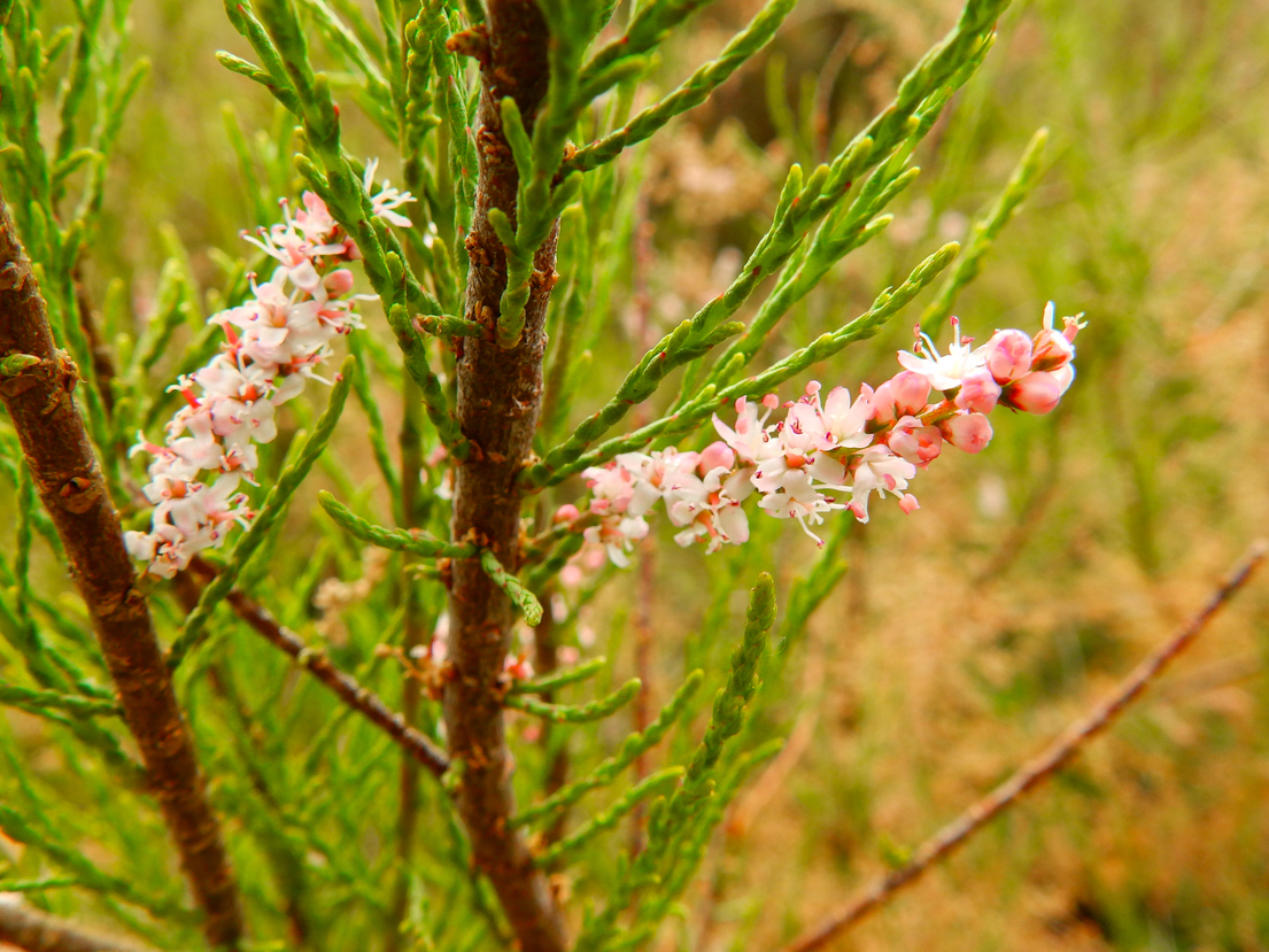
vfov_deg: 43.0
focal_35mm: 33
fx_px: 1210
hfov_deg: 55.3
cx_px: 651
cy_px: 474
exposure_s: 1/160
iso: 80
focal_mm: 5.7
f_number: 4
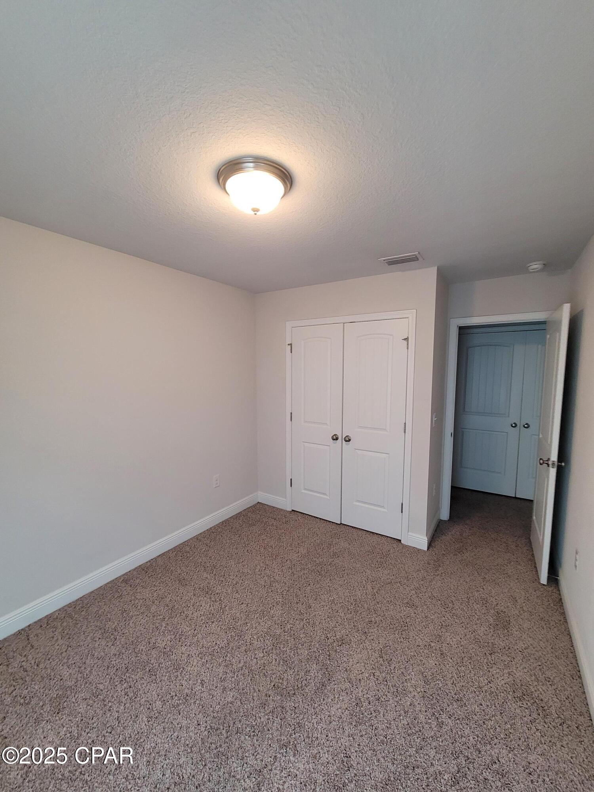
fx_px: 297
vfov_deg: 106.2
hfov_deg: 89.9
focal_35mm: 13
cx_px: 297
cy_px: 396
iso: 250
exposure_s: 1/60
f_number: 2.2
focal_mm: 2.2
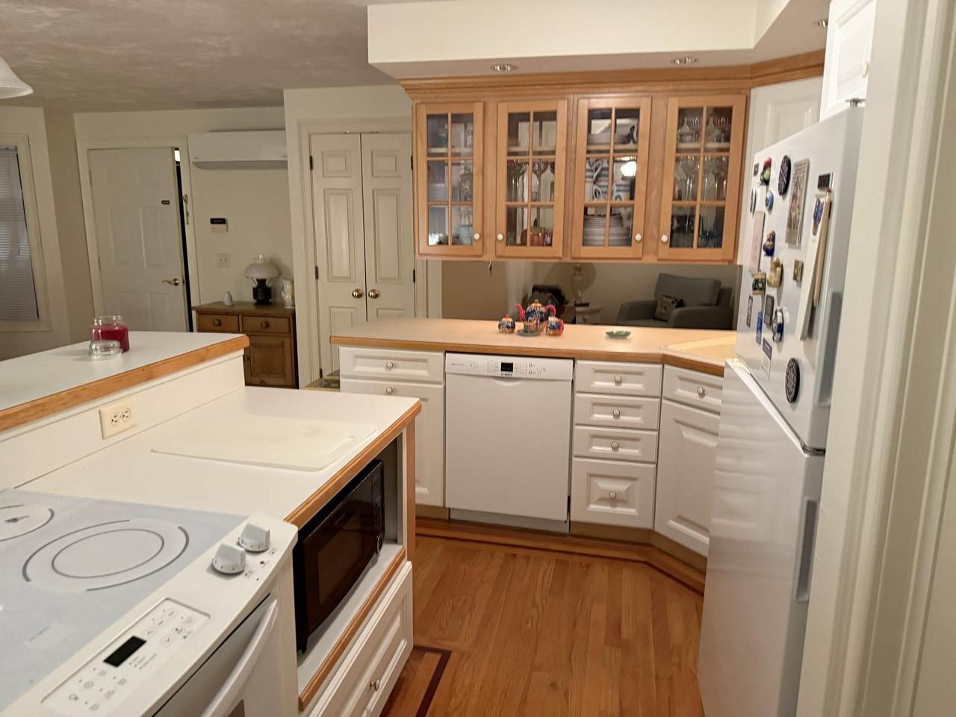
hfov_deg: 71.6
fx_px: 663
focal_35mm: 24
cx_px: 478
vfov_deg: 56.8
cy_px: 358
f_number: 1.78
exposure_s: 1/60
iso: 640
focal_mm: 6.76
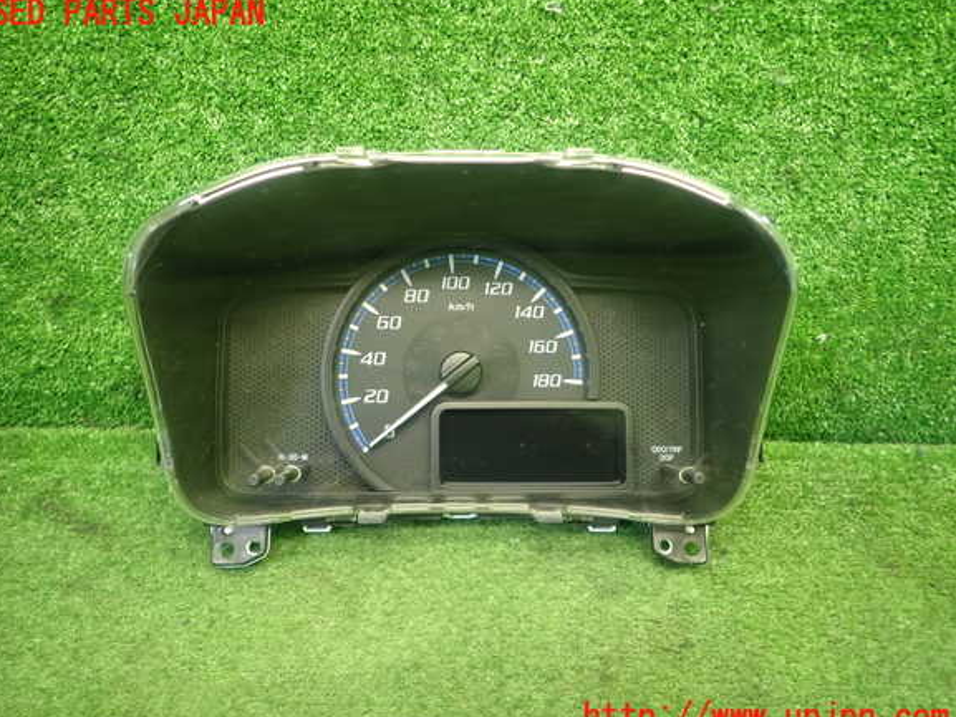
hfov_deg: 67.3
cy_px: 366
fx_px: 718
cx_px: 461
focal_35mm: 26
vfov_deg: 53.1
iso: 250
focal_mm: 4.5
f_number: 2
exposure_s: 1/30
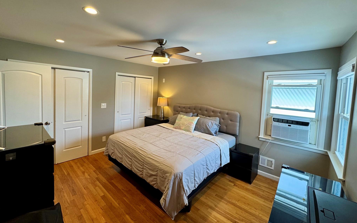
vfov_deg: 74.5
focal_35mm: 15
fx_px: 146
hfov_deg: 101.5
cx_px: 177
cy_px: 98
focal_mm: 2.22
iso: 160
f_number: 2.2
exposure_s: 1/120
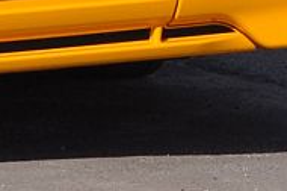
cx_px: -176
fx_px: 4441
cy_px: -476
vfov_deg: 2.4
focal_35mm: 558
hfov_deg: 3.7
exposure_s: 1/1600
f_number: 6.3
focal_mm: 50
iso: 400
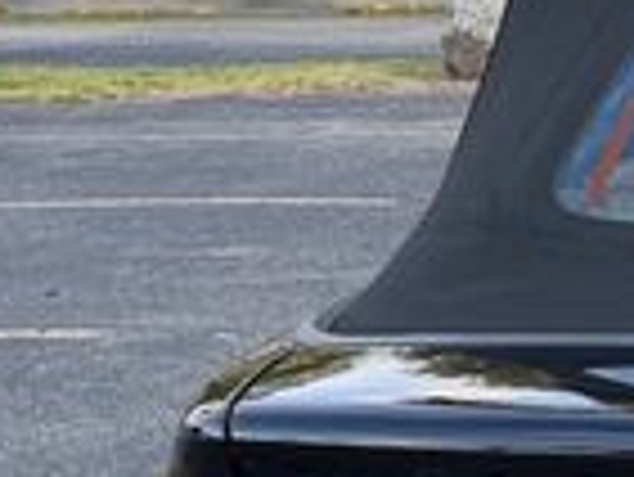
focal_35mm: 109
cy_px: 621
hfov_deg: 15.4
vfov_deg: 13.1
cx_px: 1160
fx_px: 1998
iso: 80
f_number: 1.78
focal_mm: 6.76
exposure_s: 1/121
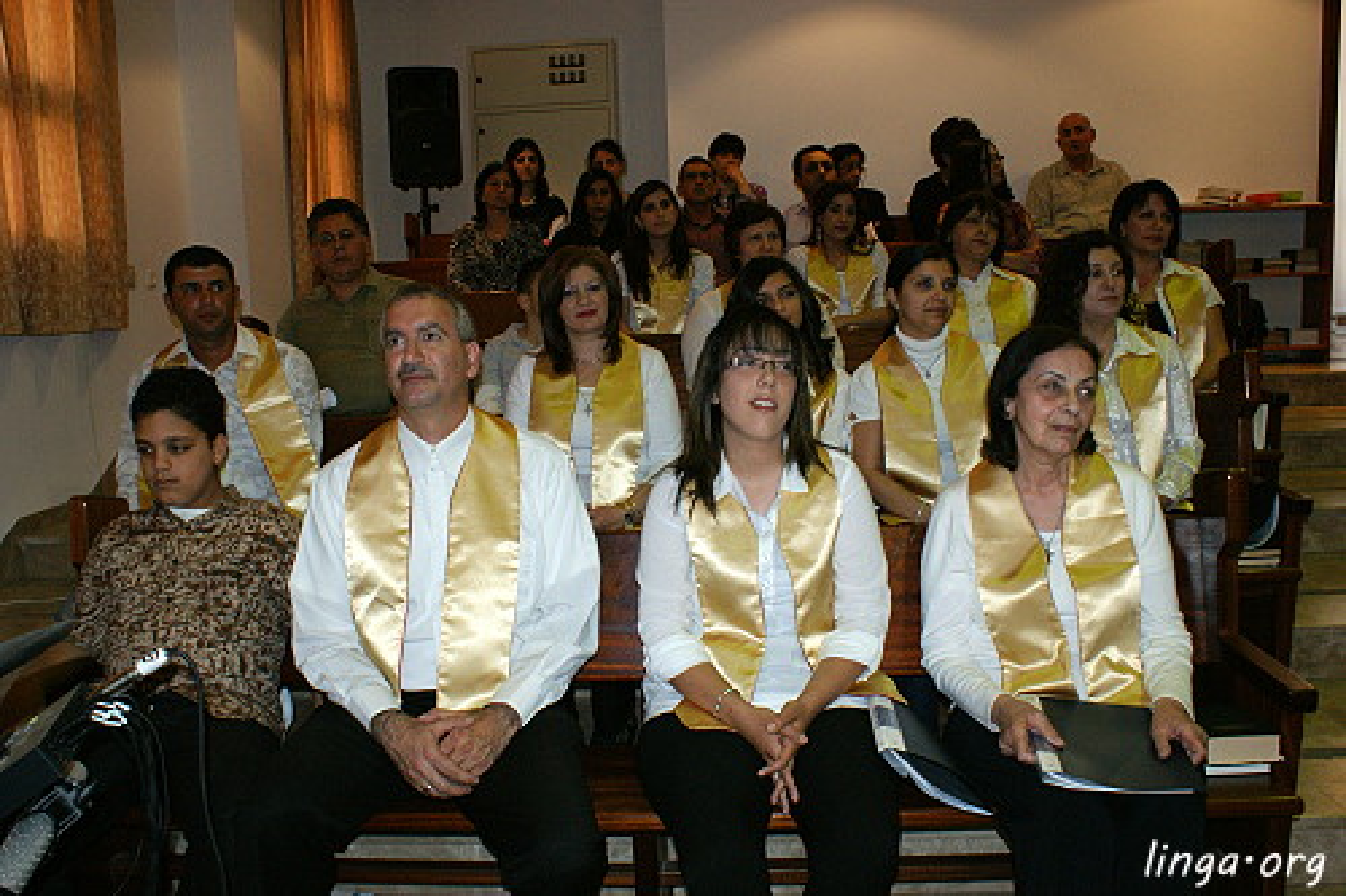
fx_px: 1121
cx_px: 673
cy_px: 448
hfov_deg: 61.9
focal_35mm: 30
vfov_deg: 43.6
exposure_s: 1/60
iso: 400
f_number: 5.6
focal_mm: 20
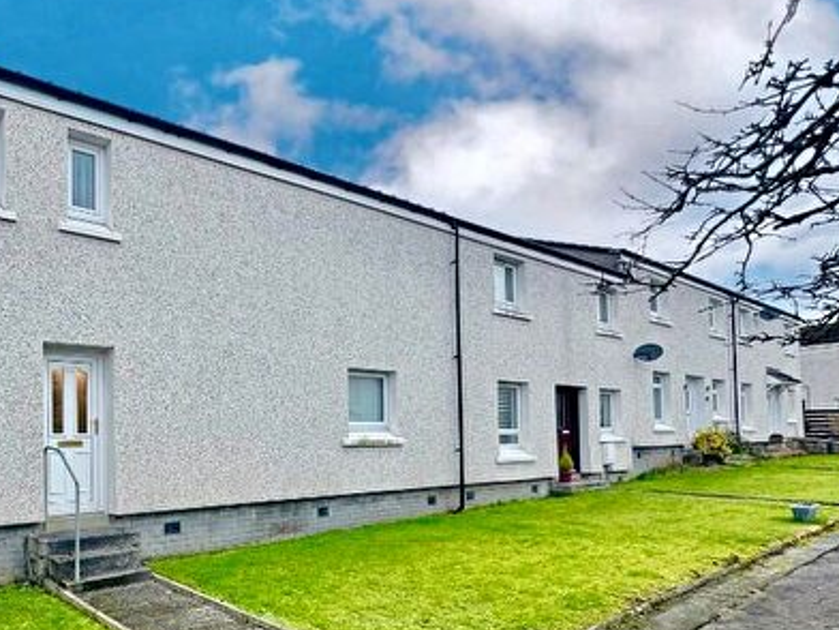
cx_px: 242
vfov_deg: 53.6
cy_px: 428
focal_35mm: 25
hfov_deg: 66.3
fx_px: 606
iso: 64
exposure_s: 1/99
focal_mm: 2.22
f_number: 2.2
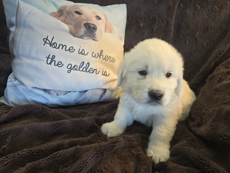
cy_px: 86
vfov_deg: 58.9
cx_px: 115
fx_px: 153
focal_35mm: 23
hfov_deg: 73.9
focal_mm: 5.4
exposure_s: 1/120
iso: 320
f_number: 1.8
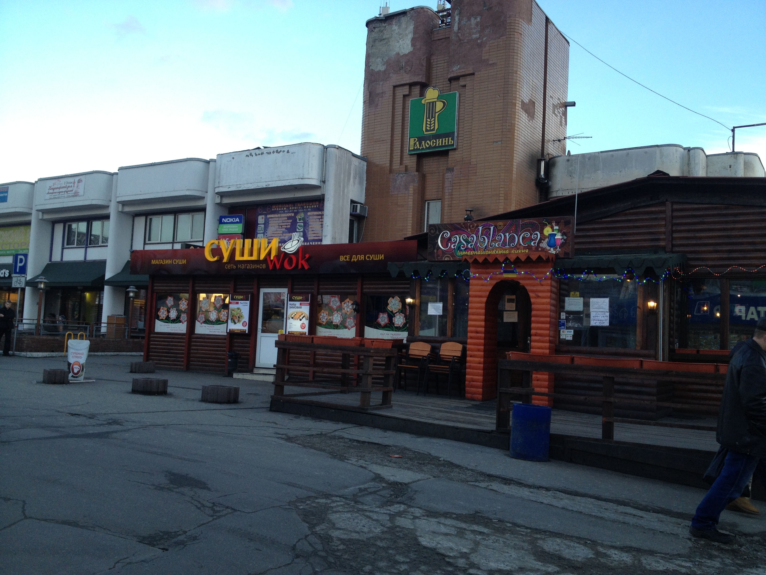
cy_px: 288
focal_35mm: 35
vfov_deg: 40.7
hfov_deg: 52.6
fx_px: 774
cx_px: 383
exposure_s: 1/120
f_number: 2.4
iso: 64
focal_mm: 4.28
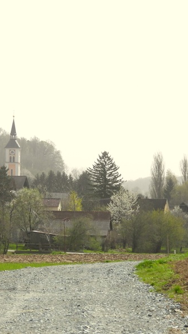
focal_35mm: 154
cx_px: 12
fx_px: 1365
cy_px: 168
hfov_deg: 7.8
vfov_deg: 14.0
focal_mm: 18.7
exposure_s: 1/1600
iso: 100
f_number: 4
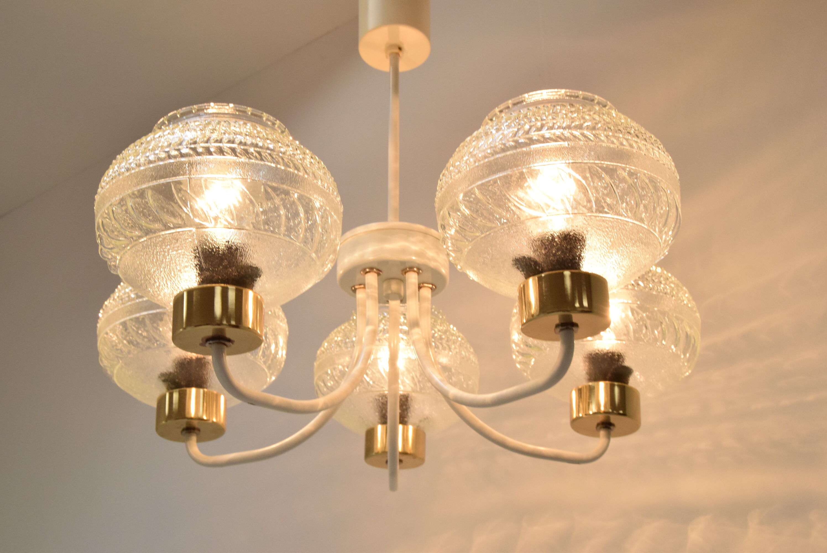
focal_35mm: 42
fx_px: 966
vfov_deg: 31.9
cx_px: 414
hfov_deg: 46.4
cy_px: 276
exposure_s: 1/320
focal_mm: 28
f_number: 9
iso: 1600
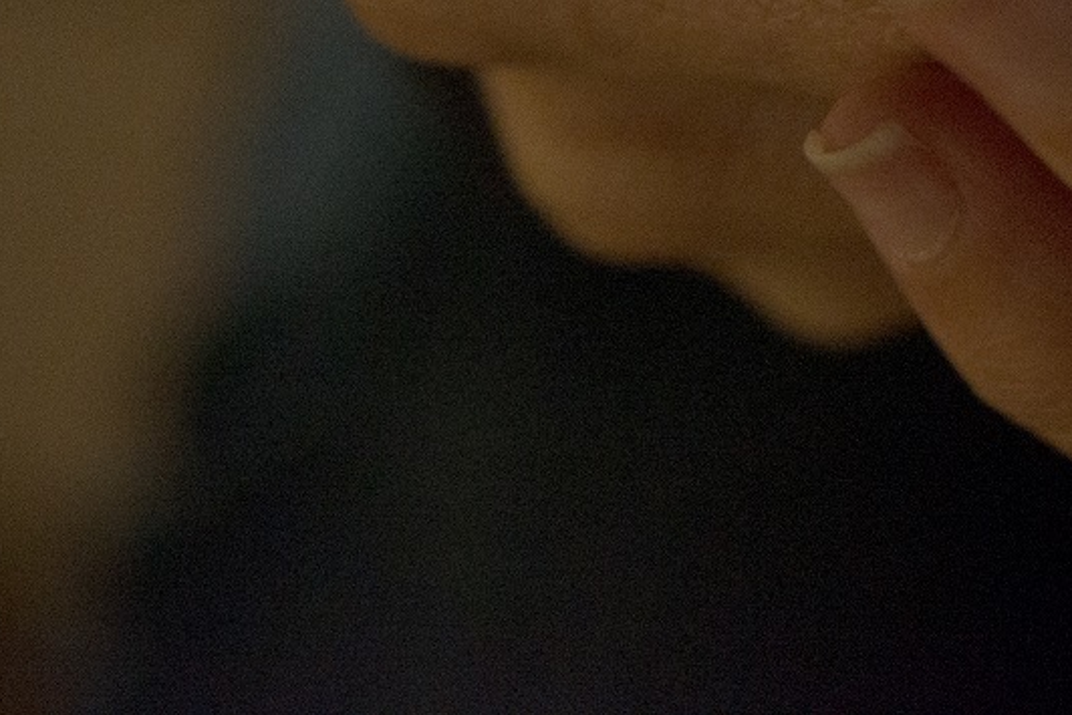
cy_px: -625
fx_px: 8399
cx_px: 1812
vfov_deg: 4.8
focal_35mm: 282
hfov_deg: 7.1
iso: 1000
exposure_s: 1/40
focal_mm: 75
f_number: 2.8
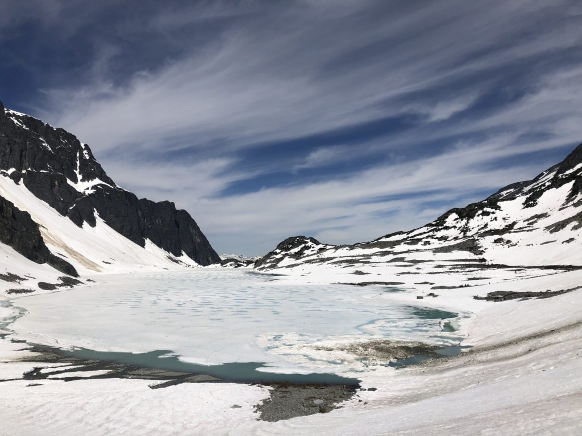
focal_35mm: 28
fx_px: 471
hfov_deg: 63.4
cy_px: 218
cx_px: 291
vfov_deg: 49.7
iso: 25
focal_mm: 3.99
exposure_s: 1/8000
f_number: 1.8
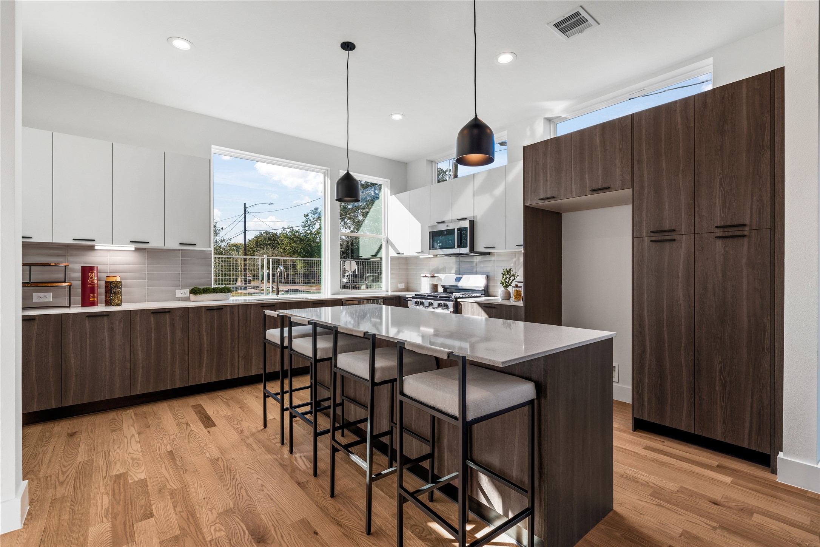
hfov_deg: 96.7
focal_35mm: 16
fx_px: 364
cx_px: 410
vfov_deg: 73.7
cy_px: 274
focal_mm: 16
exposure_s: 1/5
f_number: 9
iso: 200
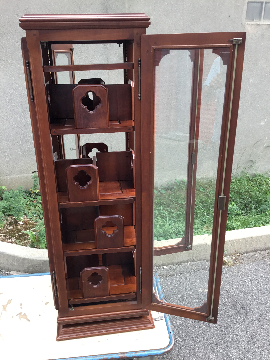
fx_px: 322
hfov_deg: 45.4
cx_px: 135
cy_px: 180
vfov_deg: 58.4
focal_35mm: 31
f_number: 2.4
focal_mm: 3.3
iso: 32
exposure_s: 1/100
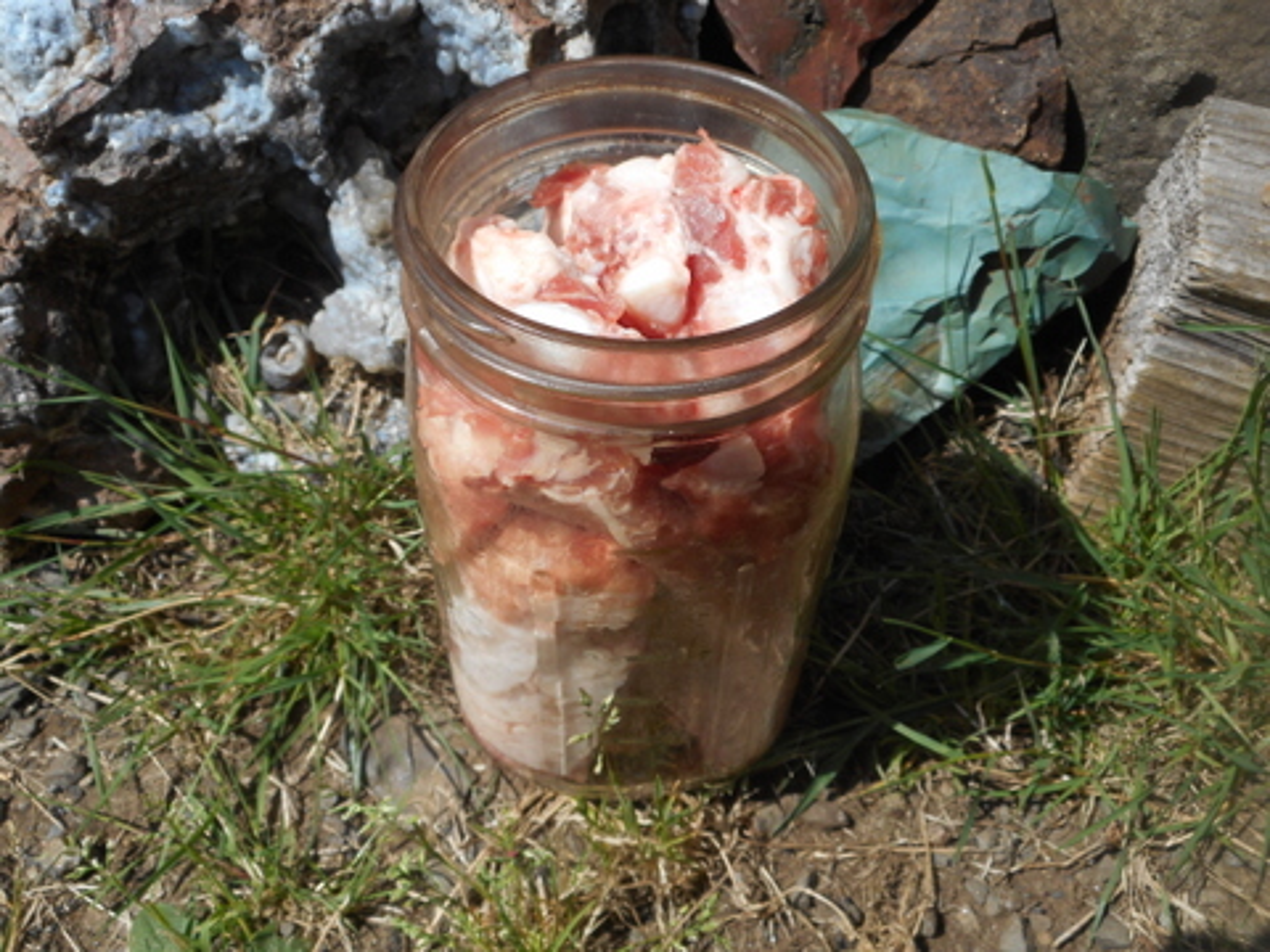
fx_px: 1247
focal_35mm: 34
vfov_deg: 41.8
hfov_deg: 54.0
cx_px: 635
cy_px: 476
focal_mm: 6
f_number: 4.2
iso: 80
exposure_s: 1/500
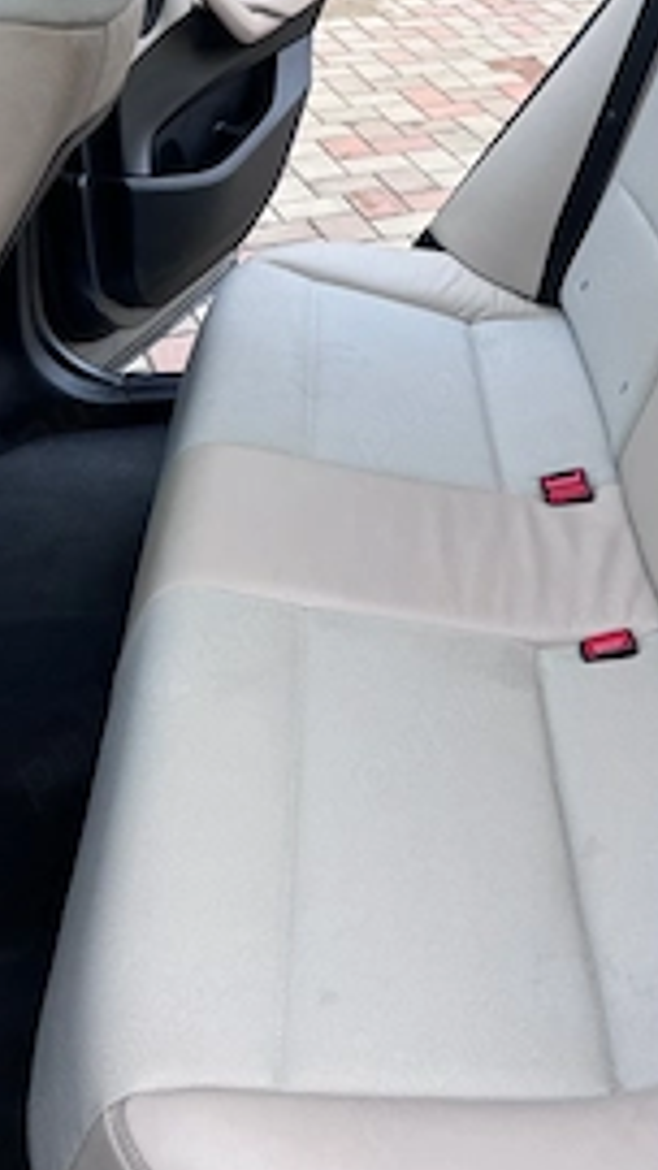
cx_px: 576
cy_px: 407
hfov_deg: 27.5
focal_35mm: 42
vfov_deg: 47.7
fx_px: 1302
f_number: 1.5
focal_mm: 5.7
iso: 125
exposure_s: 1/121
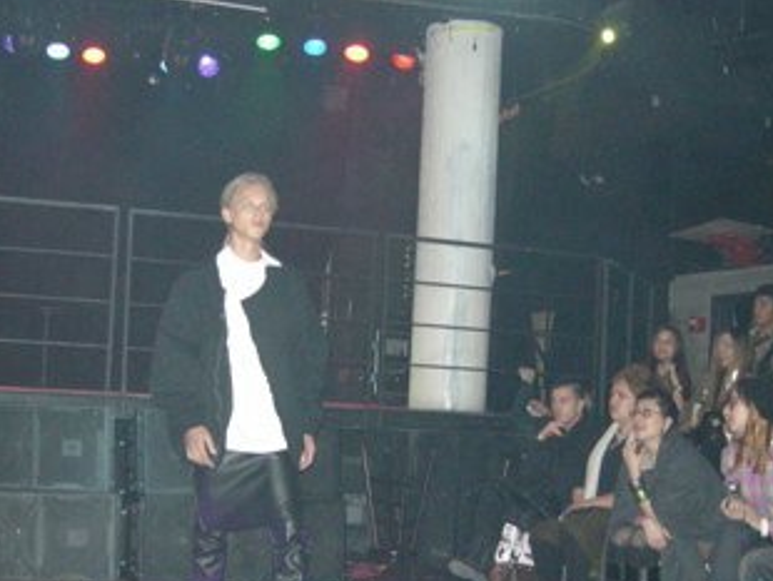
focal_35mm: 58
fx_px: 1296
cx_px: 364
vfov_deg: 25.0
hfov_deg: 33.2
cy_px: 425
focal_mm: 7.5
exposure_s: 1/60
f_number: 2.7
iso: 496
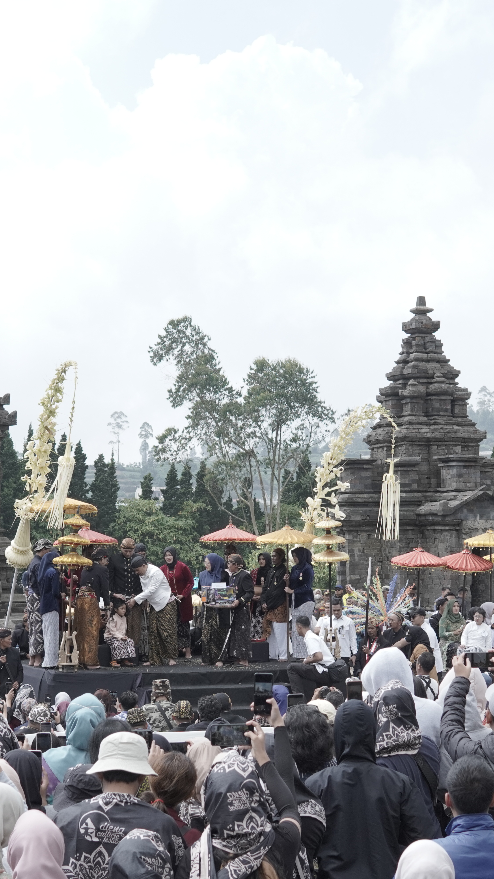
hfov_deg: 17.0
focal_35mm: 71
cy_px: 438
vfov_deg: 29.7
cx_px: 247
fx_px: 1653
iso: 500
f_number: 4
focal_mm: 30
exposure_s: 1/3200
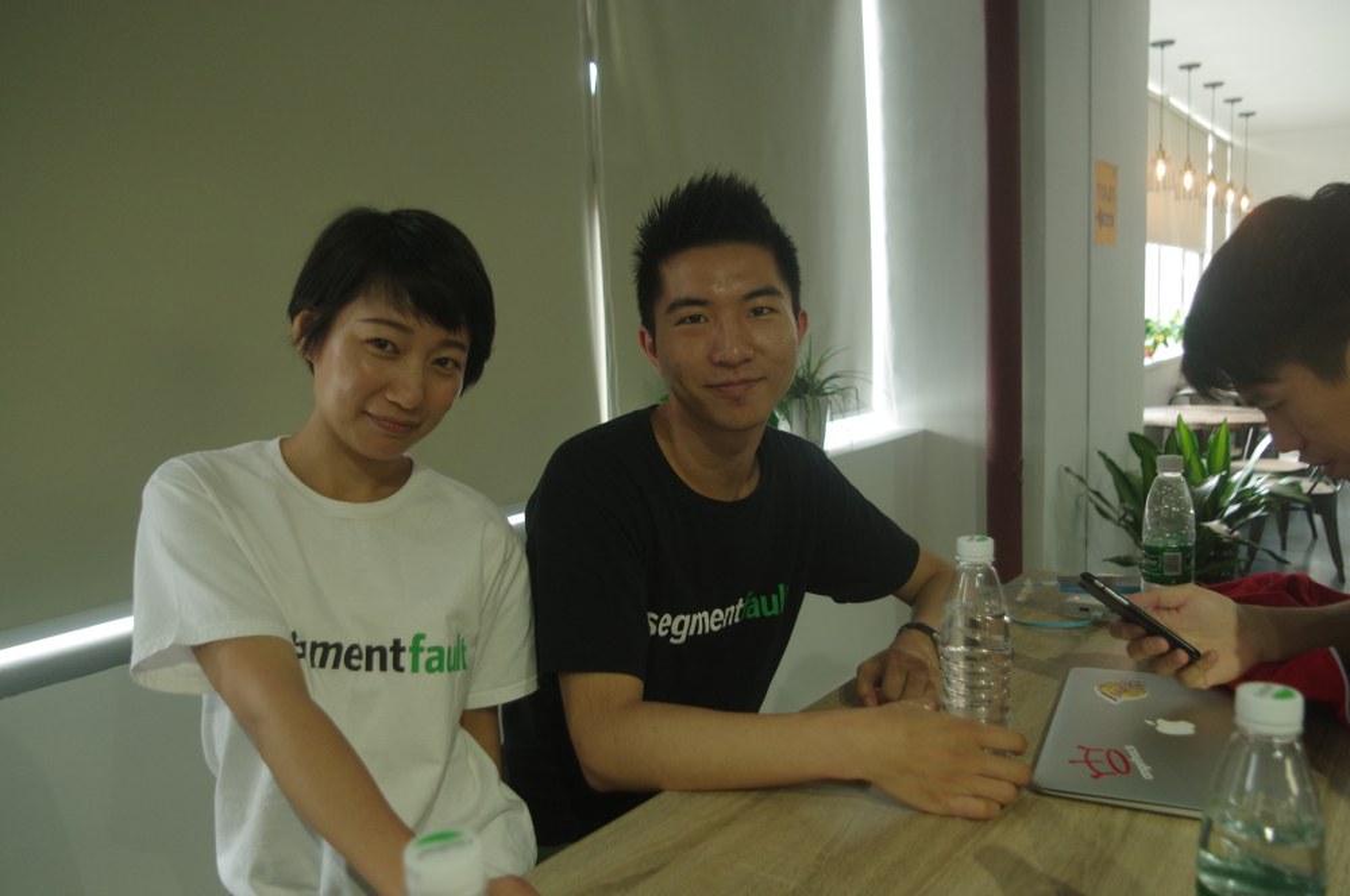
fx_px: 1011
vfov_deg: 47.8
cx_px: 675
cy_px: 448
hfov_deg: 67.4
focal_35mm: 27
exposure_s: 1/60
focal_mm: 18
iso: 800
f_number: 3.5
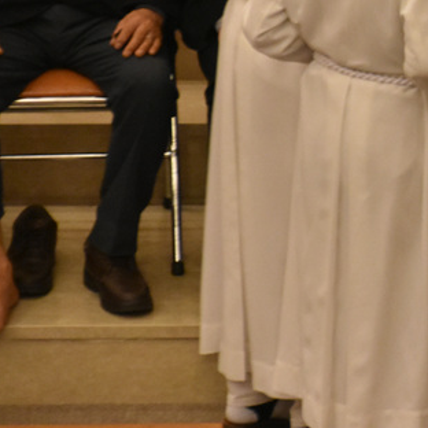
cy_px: 16
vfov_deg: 3.4
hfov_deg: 3.4
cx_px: 624
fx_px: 7120
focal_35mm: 509
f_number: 5.6
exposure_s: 1/60
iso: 3200
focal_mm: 122
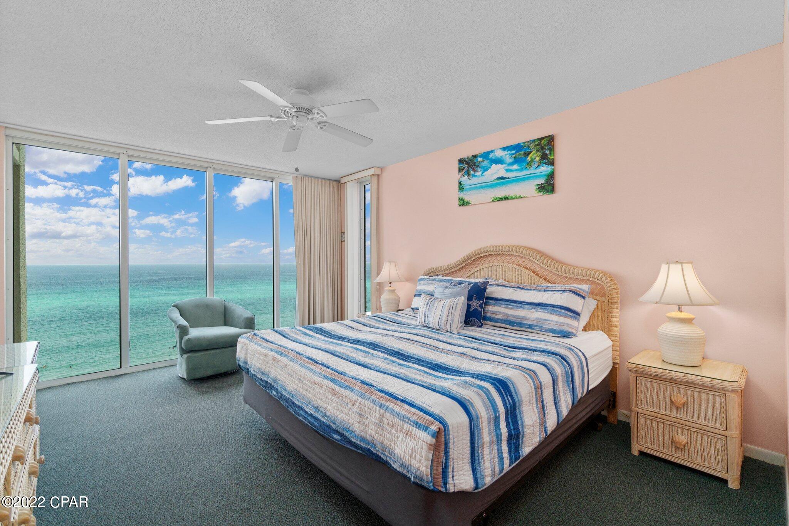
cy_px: 263
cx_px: 394
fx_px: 329
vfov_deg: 77.3
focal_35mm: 15
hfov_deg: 100.4
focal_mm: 10
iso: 800
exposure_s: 1/100
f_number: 8
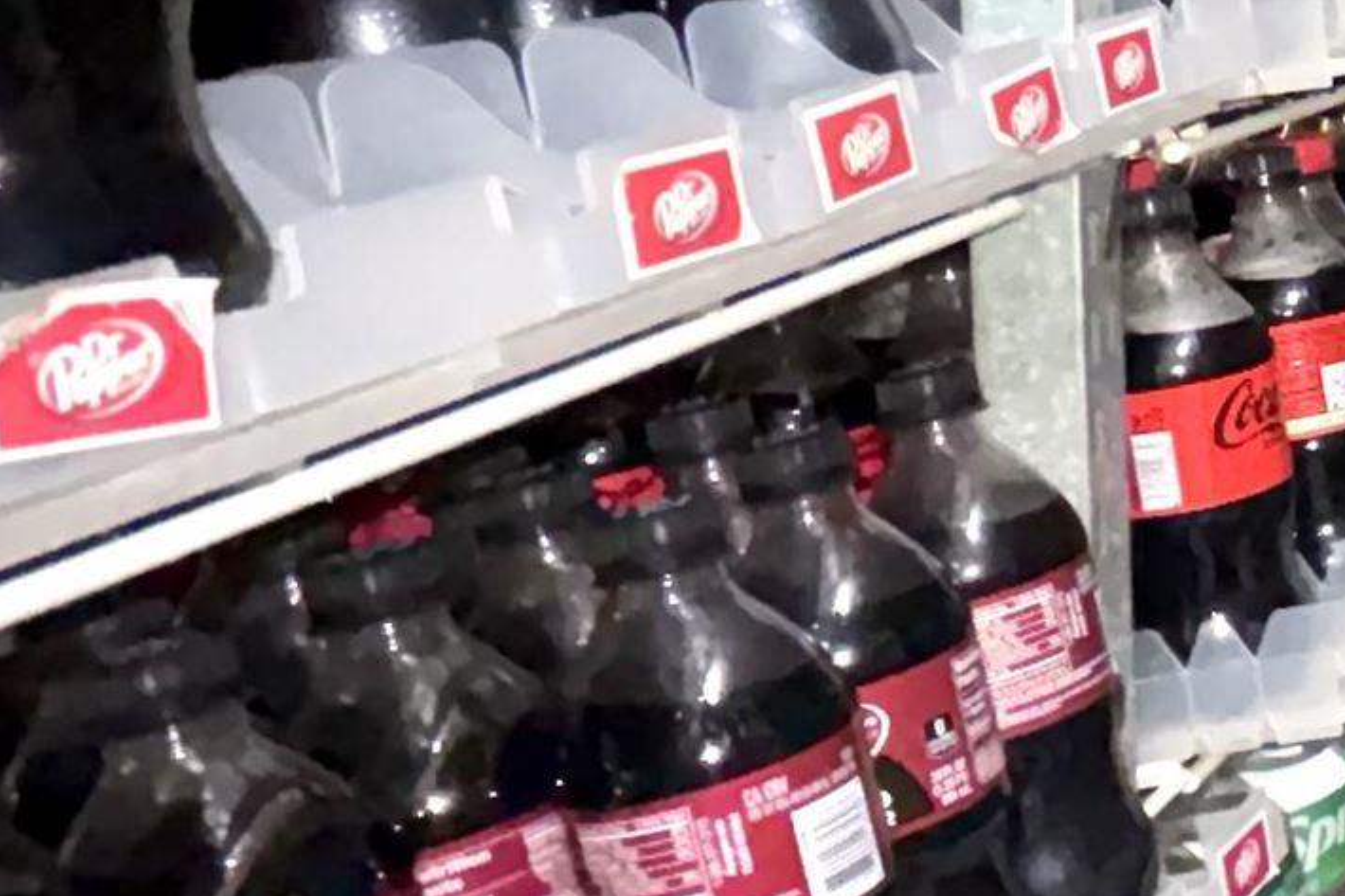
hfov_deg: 20.5
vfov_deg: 20.9
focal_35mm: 63
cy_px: 27
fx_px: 2353
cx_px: 2514
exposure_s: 1/60
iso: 320
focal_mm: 2.22
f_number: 2.2
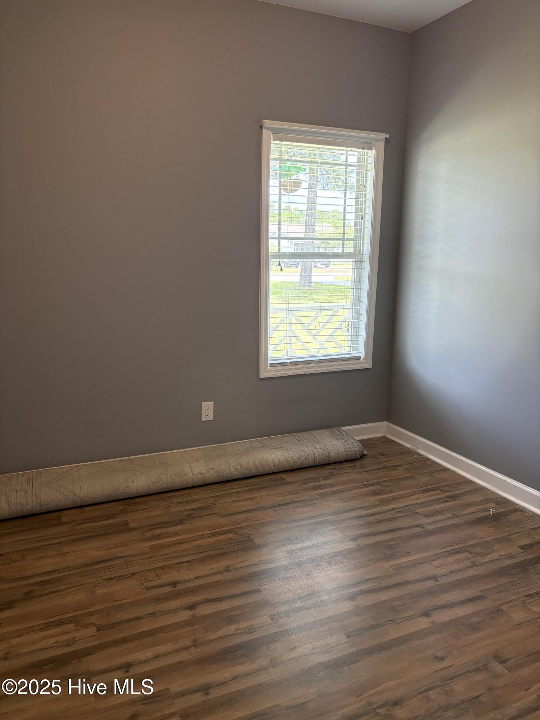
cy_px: 360
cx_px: 270
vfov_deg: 67.3
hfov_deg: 53.1
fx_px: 541
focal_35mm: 26
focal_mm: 5.96
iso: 160
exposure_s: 1/120
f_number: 1.6
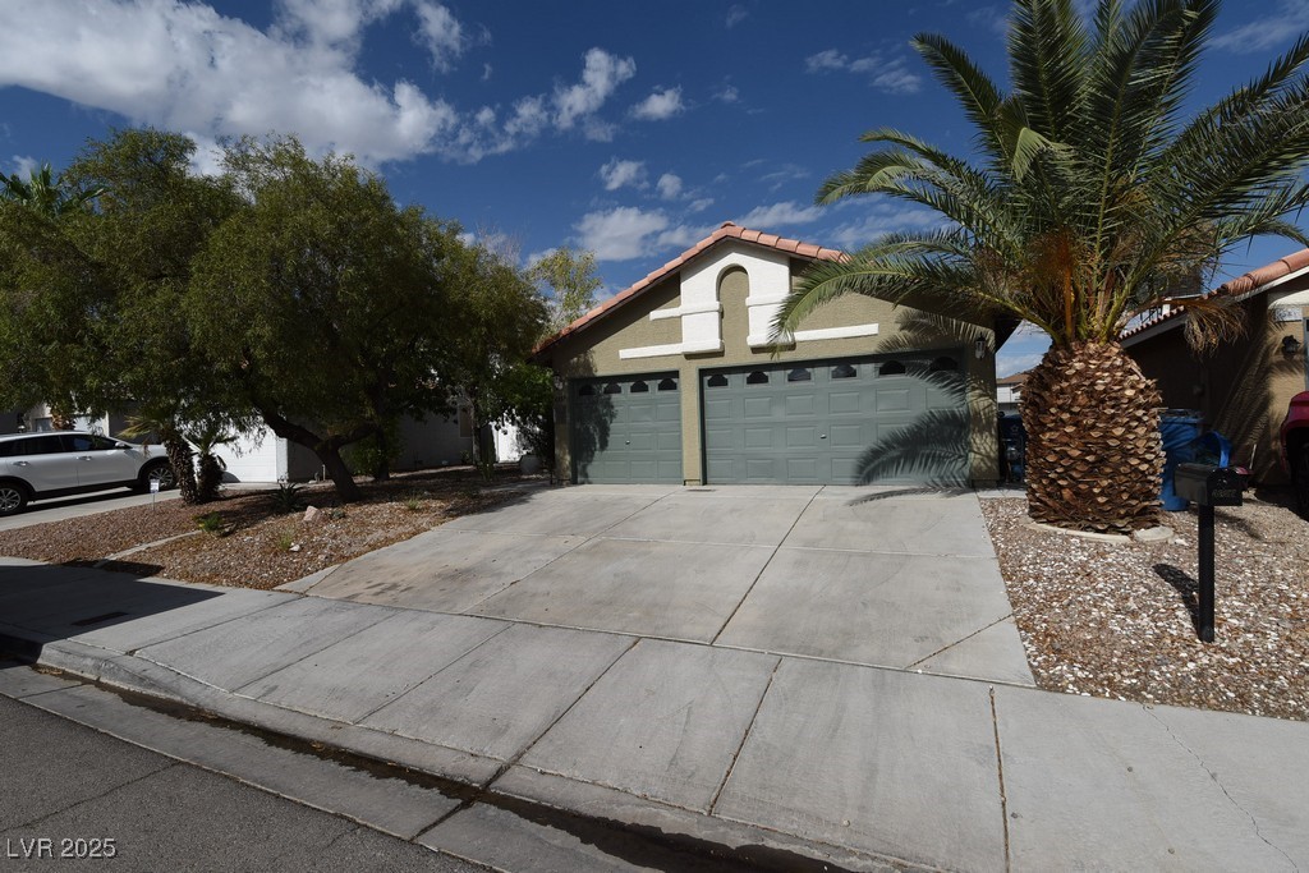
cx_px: 654
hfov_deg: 93.3
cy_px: 436
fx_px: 618
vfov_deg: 70.5
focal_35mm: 17
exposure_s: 1/640
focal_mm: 17
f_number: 11
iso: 200
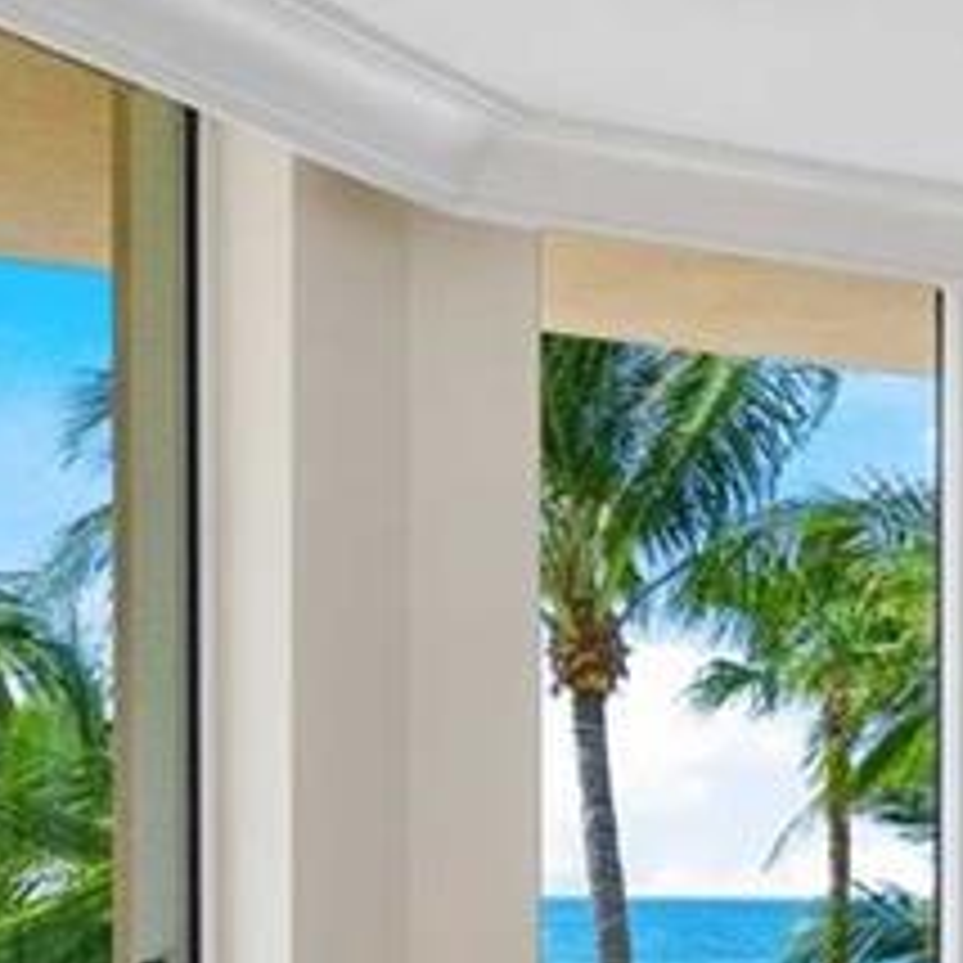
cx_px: 2322
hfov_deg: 12.2
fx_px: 3588
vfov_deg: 15.0
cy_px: 979
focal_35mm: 114
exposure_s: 1/80
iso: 320
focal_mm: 14
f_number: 8
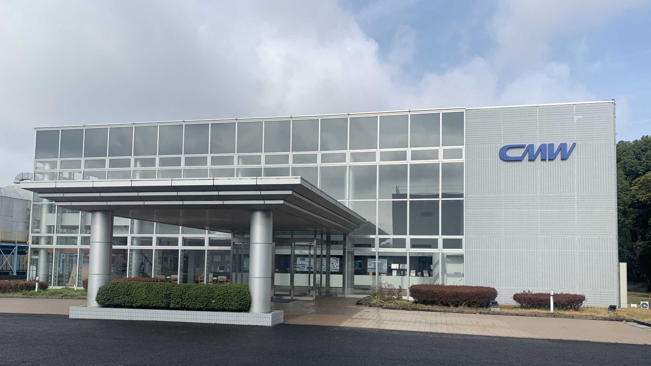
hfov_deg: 66.1
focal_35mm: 29
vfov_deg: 39.8
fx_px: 501
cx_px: 328
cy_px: 234
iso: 25
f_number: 1.8
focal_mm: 4.25
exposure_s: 1/2208
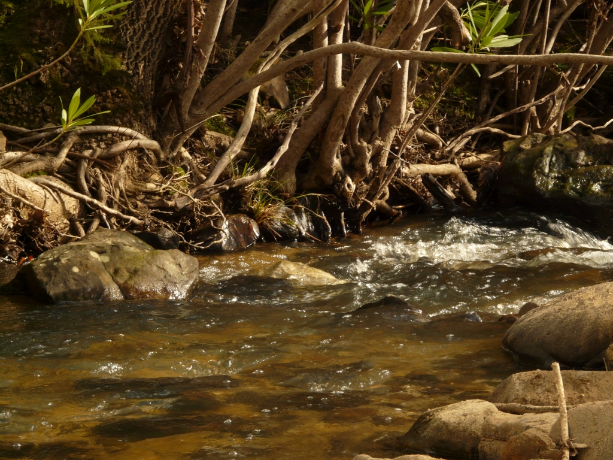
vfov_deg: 8.1
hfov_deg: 10.8
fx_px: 3241
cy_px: 230
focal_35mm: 183
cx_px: 306
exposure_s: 1/50
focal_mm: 30
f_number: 7.1
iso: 100
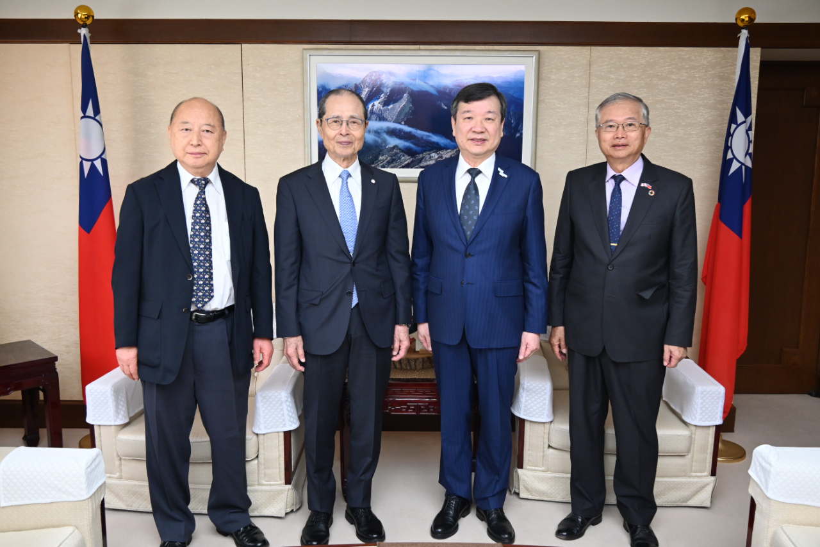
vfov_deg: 40.8
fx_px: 734
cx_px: 410
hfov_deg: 58.3
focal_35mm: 32
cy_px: 274
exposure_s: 1/125
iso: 1100
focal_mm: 21.5
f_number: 3.5
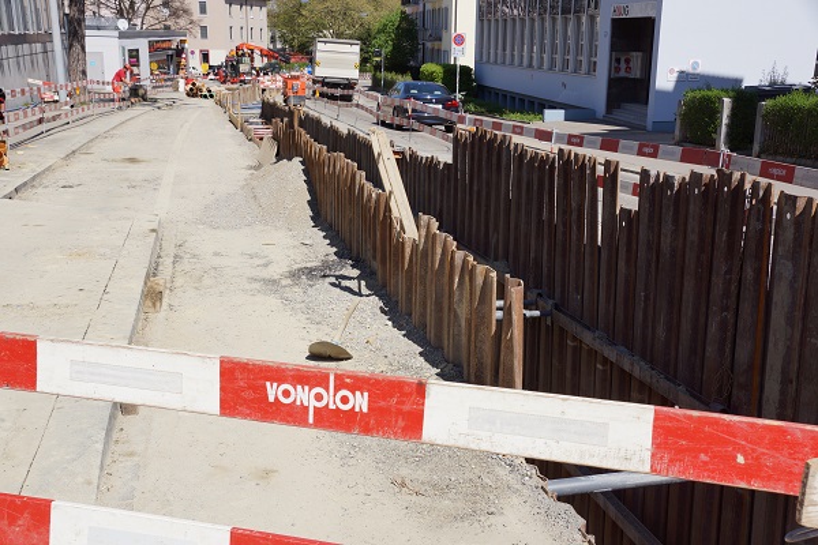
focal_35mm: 39
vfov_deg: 34.2
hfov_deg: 49.6
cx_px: 409
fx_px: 886
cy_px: 272
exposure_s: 1/320
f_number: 8
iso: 100
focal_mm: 26
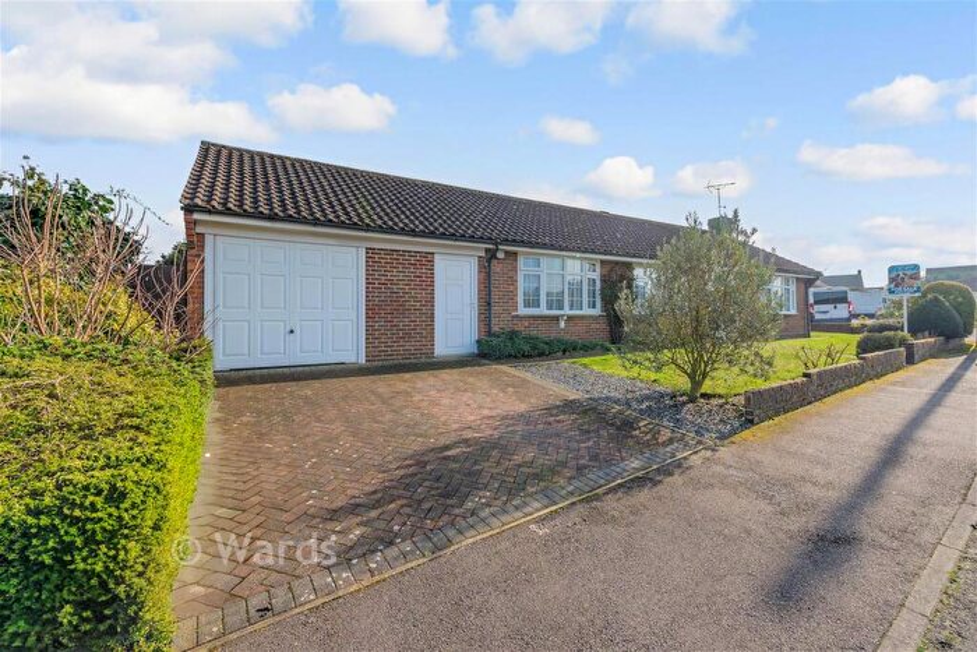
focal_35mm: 14
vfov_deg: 81.2
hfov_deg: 104.2
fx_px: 380
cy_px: 326
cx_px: 488
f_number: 8
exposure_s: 1/500
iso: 400
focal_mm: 14
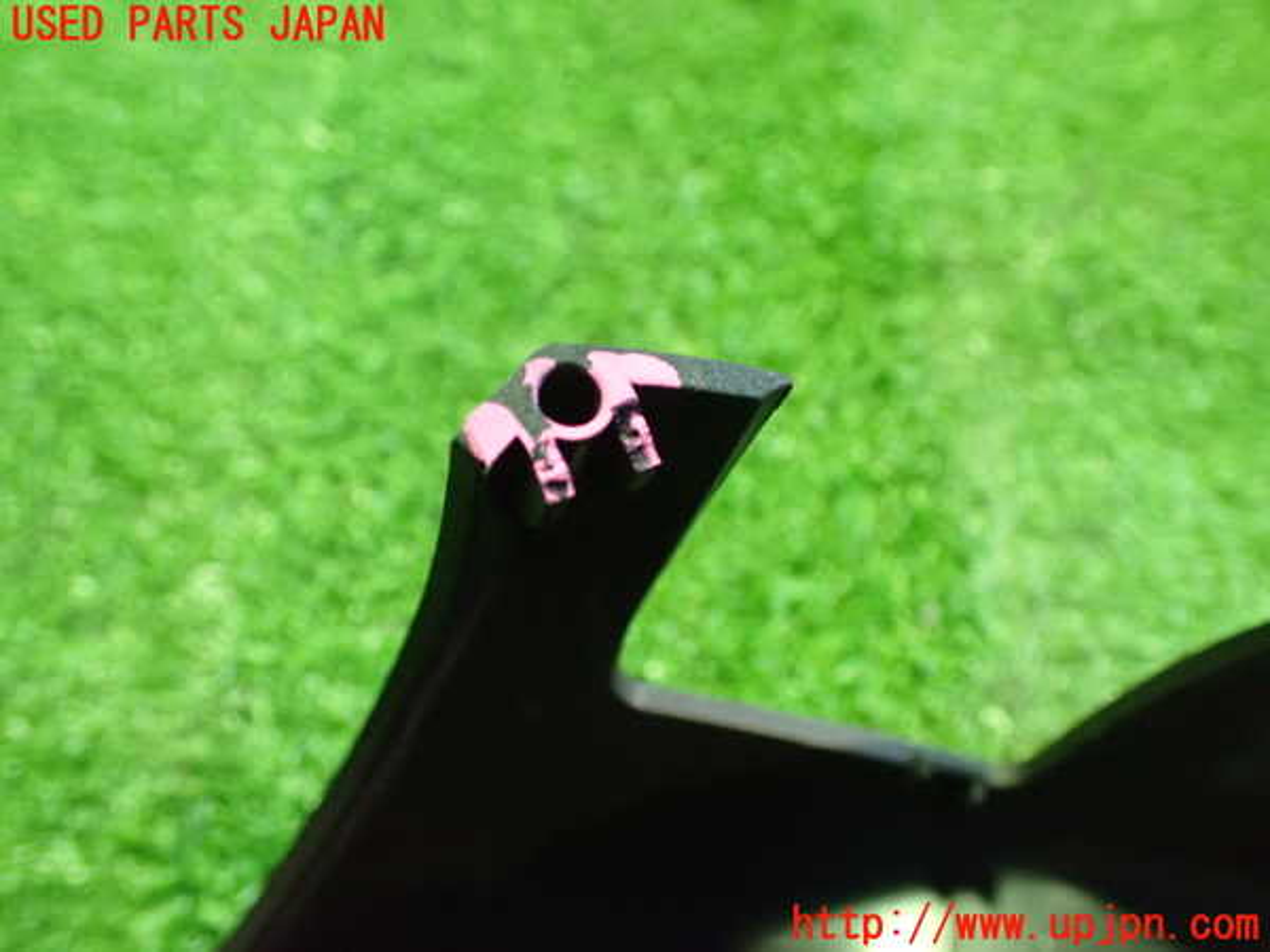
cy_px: 476
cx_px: 635
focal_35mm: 30
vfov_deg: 46.8
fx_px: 1101
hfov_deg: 60.0
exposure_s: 1/30
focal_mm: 5.4
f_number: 2.3
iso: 1600
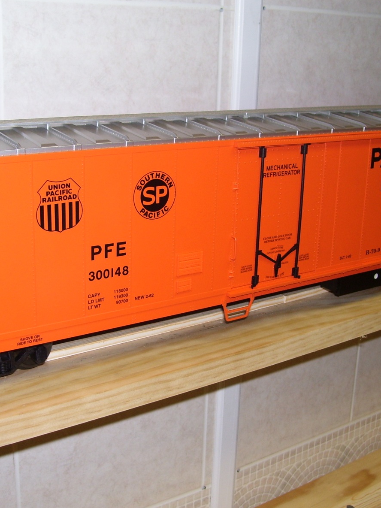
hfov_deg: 29.1
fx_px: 734
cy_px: 254
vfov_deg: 38.2
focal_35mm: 50
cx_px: 158
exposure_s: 1/60
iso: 80
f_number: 2.7
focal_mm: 6
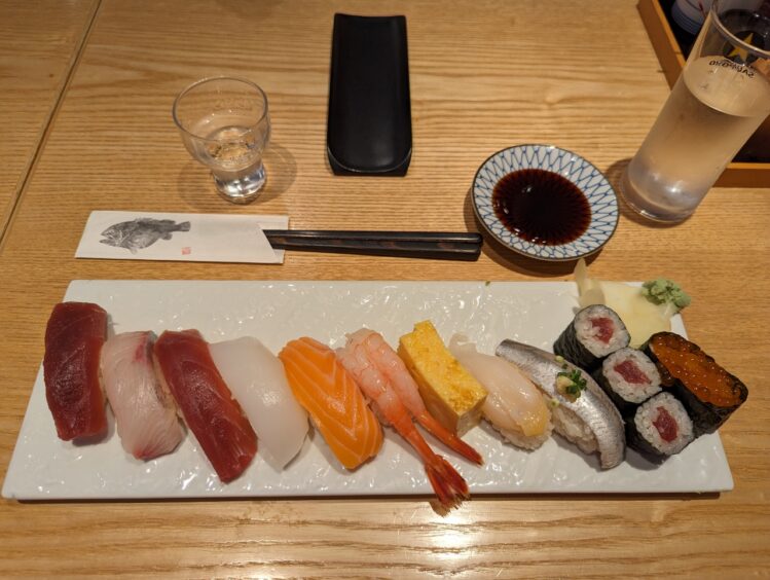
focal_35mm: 24
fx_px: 535
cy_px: 290
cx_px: 385
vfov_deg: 56.9
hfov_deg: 71.5
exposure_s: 1/50
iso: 43
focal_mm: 6.81
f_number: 1.85
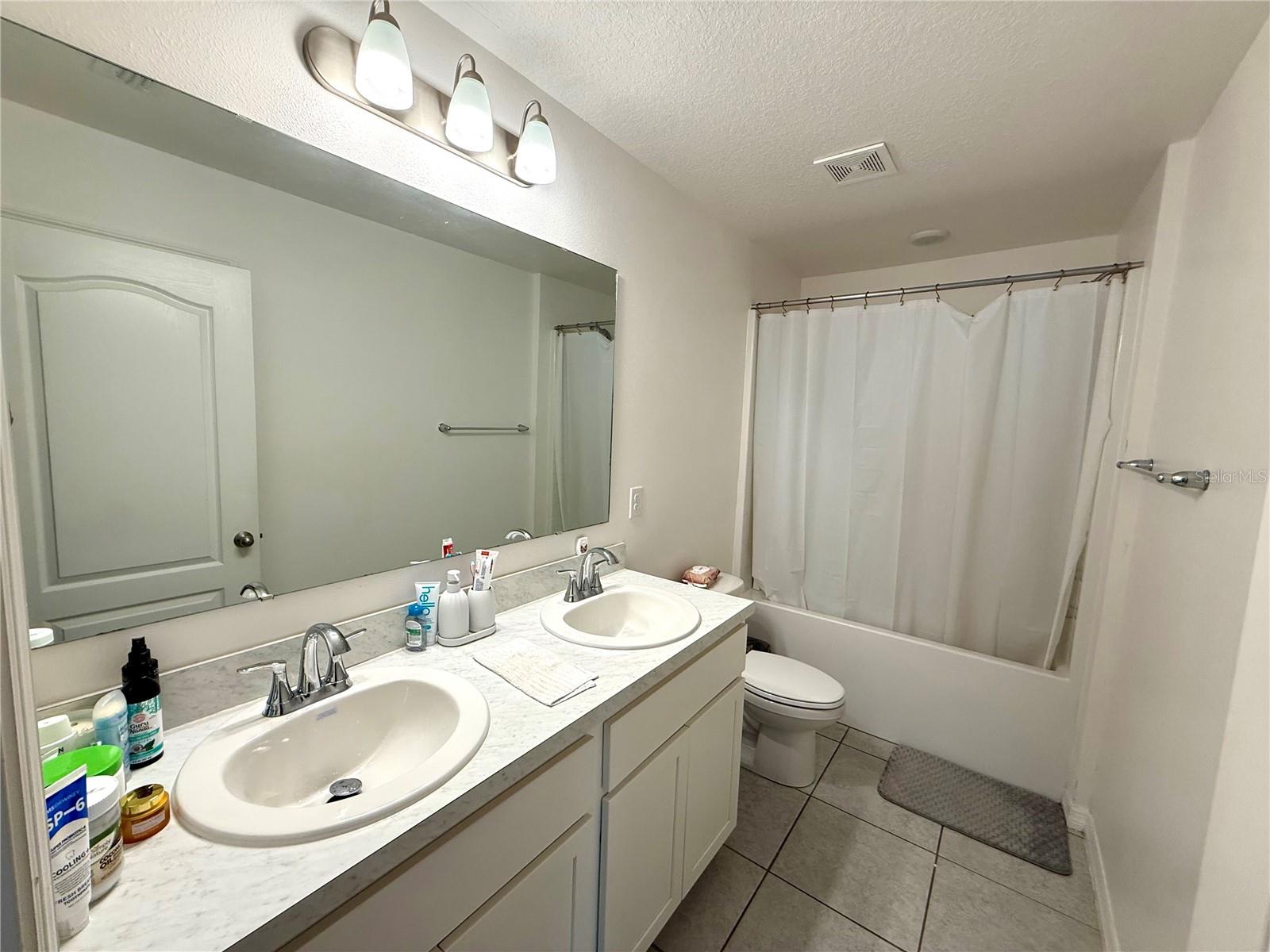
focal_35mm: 14
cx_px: 635
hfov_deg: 102.1
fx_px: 514
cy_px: 476
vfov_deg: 85.7
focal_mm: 2.22
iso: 125
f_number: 2.2
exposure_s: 1/120
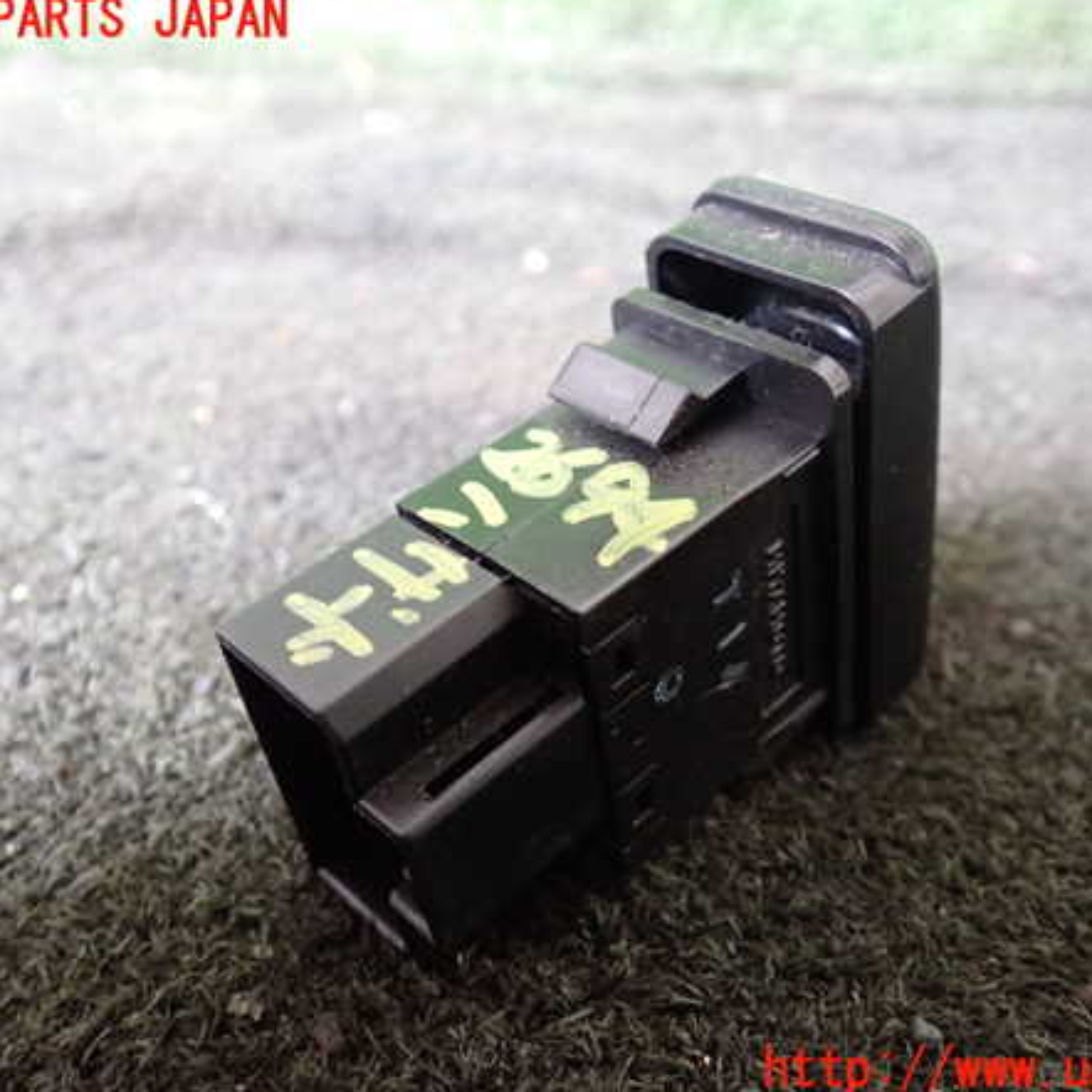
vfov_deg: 46.0
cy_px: 546
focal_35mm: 36
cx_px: 581
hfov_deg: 46.0
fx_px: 1285
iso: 640
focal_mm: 5.4
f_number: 2.3
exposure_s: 1/30
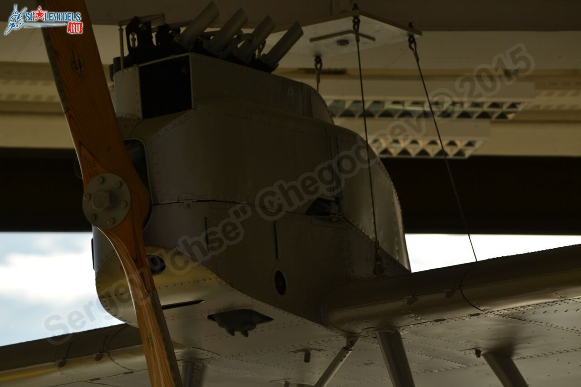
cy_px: 194
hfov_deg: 7.4
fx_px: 4478
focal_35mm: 278
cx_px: 290
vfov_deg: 5.0
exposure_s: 1/200
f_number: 7.1
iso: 100
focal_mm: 185
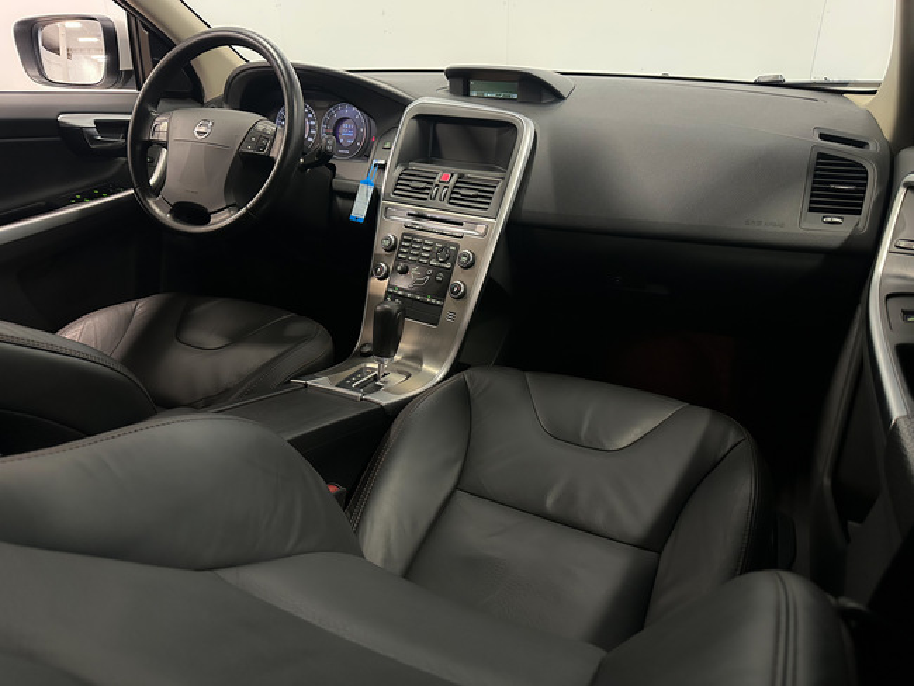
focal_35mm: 24
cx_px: 457
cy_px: 343
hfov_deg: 71.6
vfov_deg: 56.8
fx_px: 634
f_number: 1.8
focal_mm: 6.86
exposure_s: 1/60
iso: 640
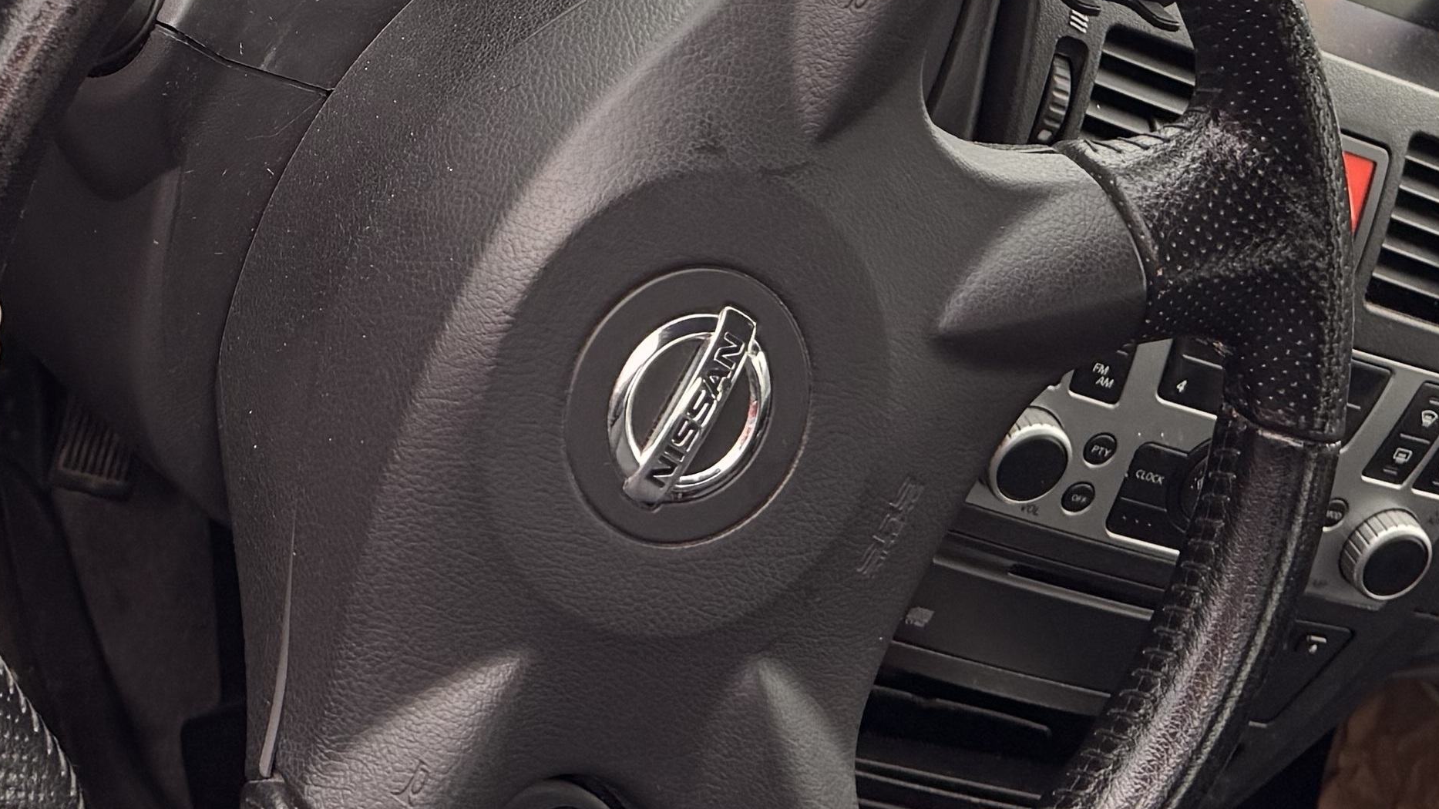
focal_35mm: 80
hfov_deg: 26.4
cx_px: 479
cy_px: -653
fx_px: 3052
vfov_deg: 13.5
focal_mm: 6.76
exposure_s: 1/121
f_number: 1.78
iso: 100
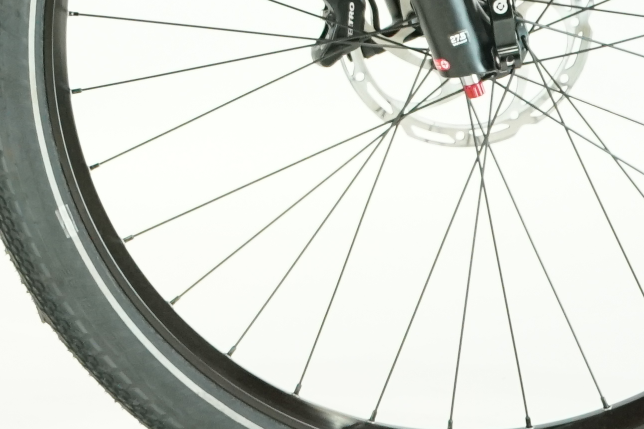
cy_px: -393
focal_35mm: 228
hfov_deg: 8.7
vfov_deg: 5.9
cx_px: -426
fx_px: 4079
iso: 2000
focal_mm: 49
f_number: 4.5
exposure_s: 1/200
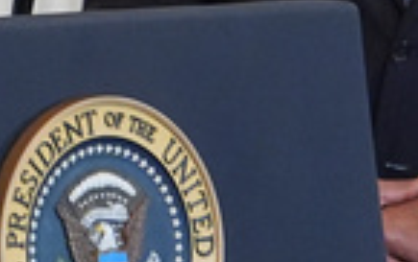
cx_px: -631
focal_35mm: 783
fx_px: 8930
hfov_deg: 2.7
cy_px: 119
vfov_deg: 1.7
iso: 3200
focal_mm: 109
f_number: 2.5
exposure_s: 1/250
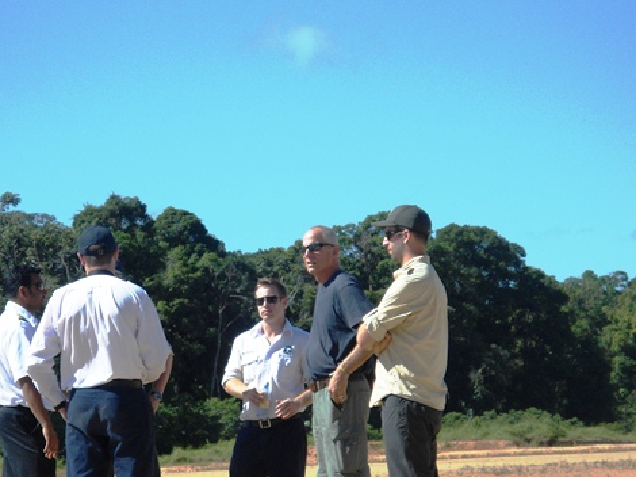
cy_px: 313
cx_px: 231
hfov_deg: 13.8
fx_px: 2626
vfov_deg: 10.4
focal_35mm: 143
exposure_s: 1/320
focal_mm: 18.8
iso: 80
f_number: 5.9
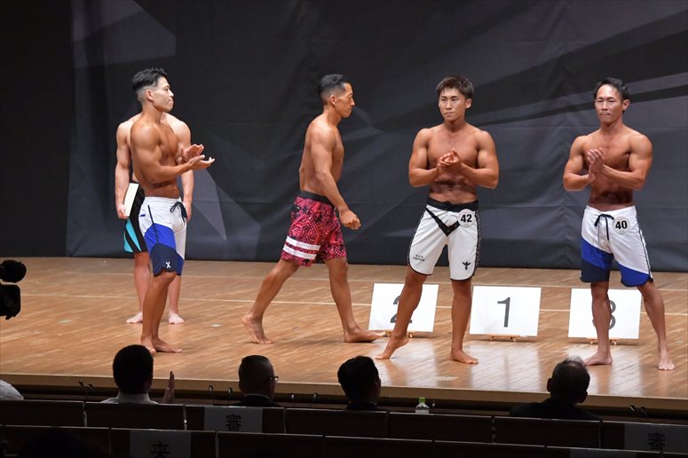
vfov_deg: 6.8
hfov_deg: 10.2
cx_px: 344
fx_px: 3859
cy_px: 229
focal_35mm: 202
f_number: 5.6
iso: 8000
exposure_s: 1/400
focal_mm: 135
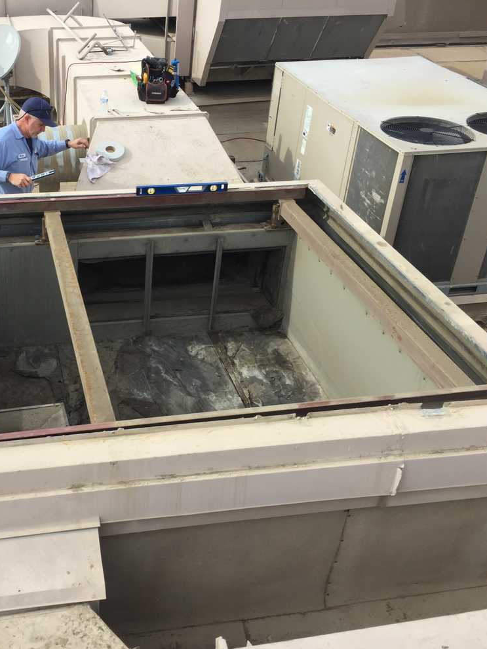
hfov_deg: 35.7
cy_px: 322
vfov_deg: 47.9
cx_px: 105
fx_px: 732
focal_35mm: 39
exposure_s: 1/1236
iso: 32
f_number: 2.2
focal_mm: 4.15
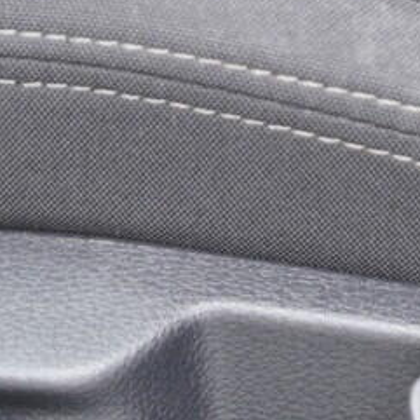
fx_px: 2512
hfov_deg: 9.5
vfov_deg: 9.4
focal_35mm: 183
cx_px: 54
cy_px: 573
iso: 400
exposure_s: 1/40
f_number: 2.8
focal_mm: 24
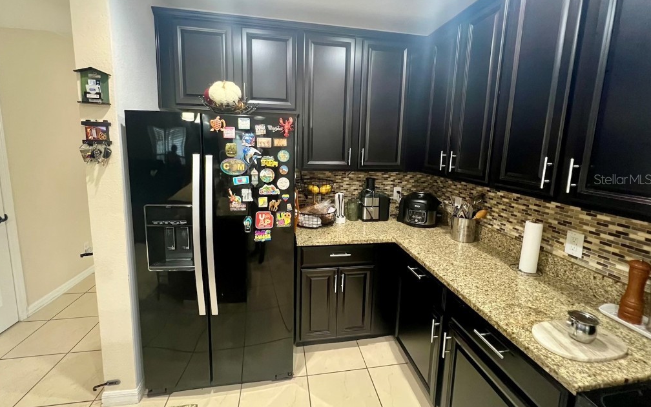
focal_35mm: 14
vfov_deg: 78.3
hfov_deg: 105.3
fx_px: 248
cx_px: 324
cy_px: 179
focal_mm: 1.57
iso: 800
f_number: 1.8
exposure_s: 1/60
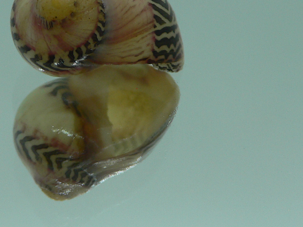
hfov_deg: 26.2
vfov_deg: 19.7
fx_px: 648
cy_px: 41
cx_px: 101
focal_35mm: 74
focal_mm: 4.6
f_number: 2.8
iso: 80
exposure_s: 1/80
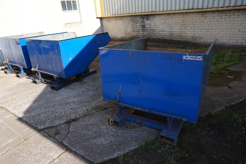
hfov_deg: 73.8
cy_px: 82
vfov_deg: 53.1
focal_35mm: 24
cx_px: 123
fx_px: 164
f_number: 6.3
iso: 100
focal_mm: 16
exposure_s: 1/160
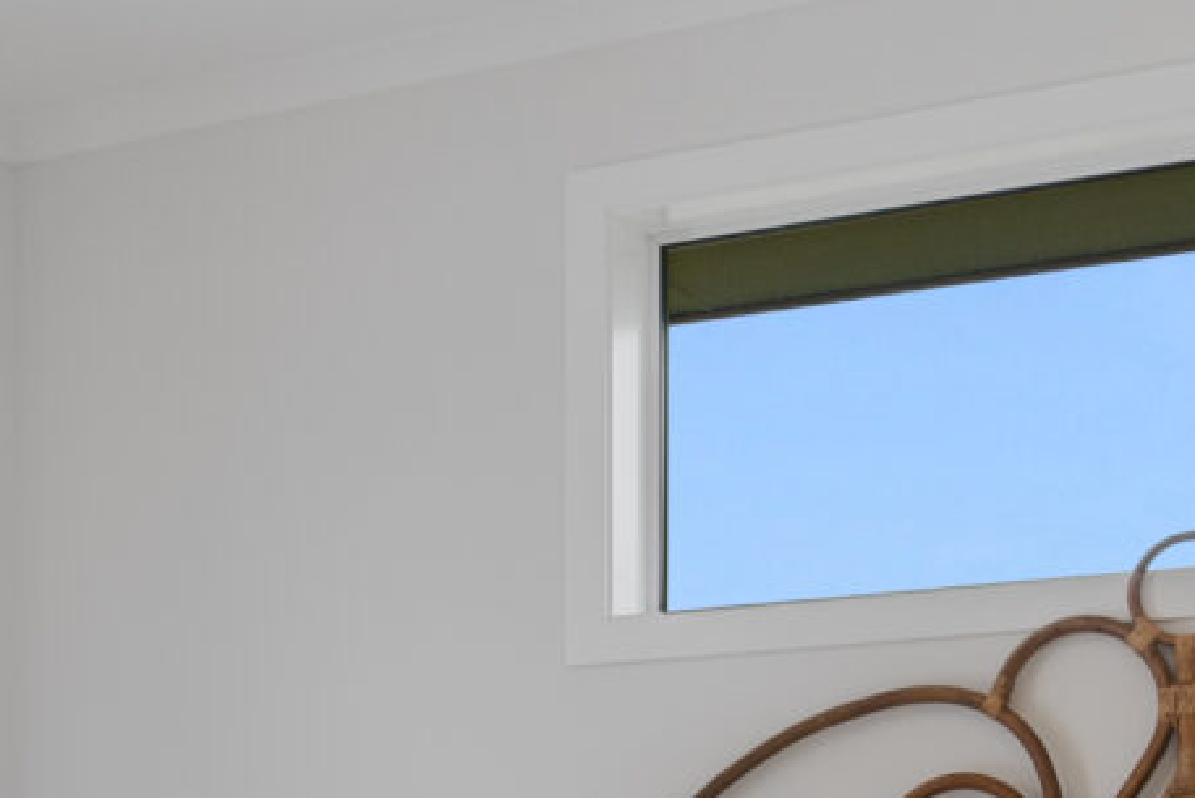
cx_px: 118
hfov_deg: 23.5
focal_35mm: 84
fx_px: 2789
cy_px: 1119
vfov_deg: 15.3
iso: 200
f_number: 4
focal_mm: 10
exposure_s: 1/30
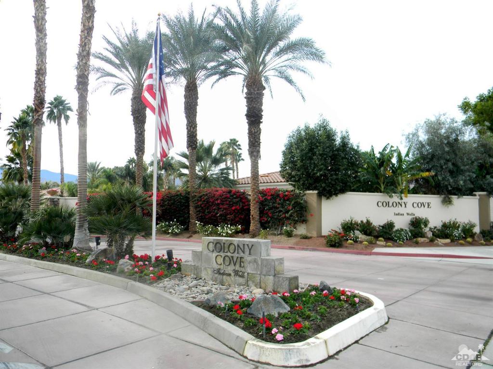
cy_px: 184
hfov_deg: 63.5
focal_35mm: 28
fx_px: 399
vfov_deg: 49.7
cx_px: 246
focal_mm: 5
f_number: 3.5
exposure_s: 1/349
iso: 112
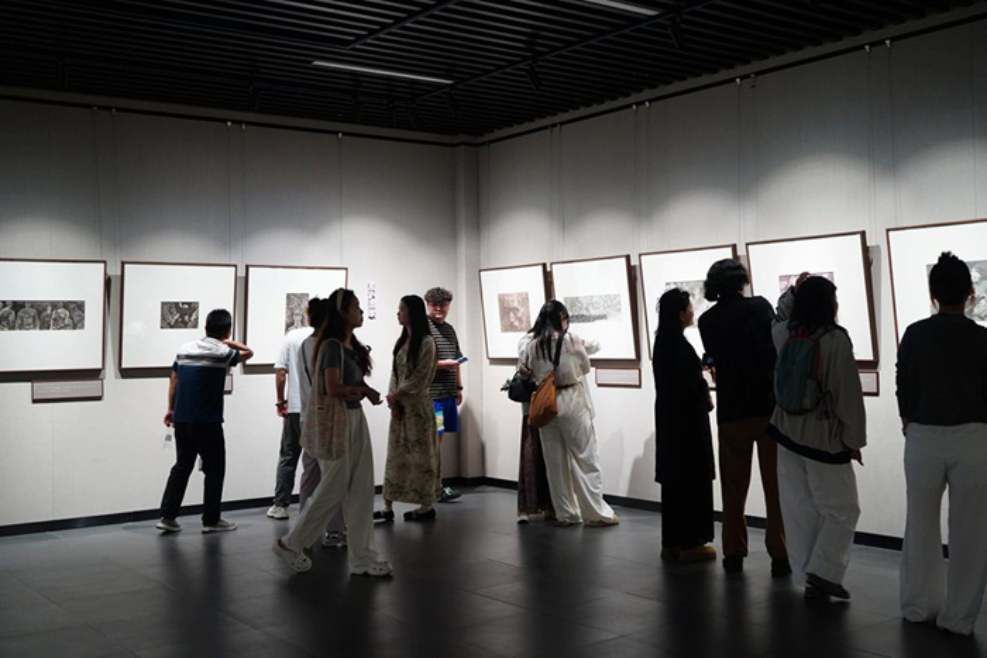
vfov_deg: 34.2
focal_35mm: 39
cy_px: 329
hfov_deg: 49.5
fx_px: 1069
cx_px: 494
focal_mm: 39
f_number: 4
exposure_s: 1/125
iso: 3200
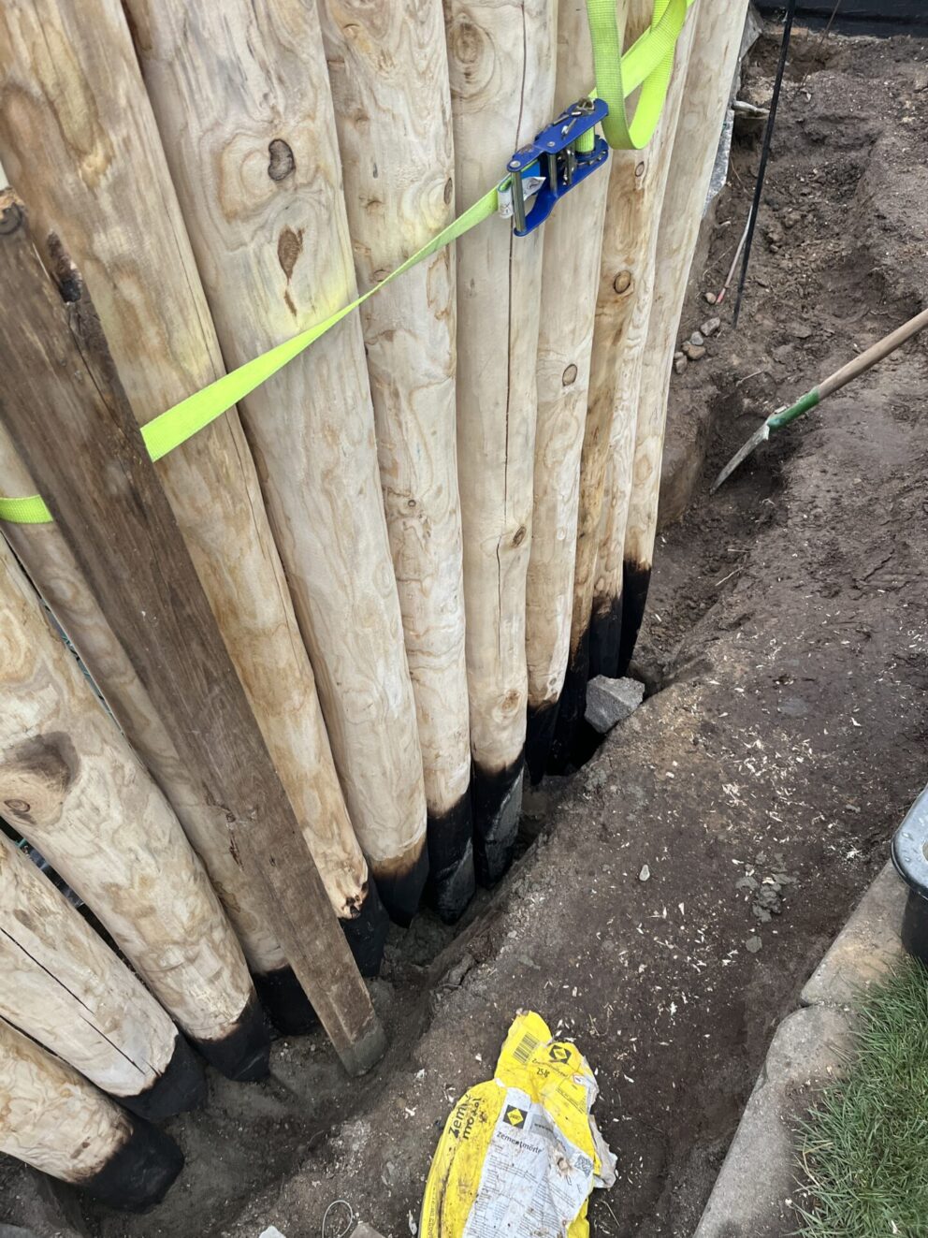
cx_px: 464
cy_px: 619
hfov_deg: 53.1
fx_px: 930
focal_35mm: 26
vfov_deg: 67.3
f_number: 1.6
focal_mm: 5.1
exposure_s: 1/121
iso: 125
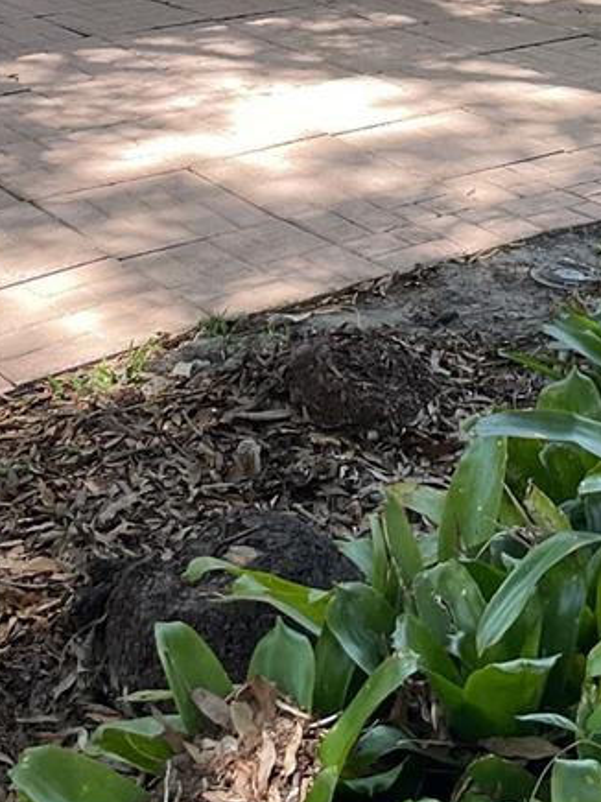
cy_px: -18
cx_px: 317
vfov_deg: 23.3
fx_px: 1853
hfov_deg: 18.4
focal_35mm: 80
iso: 16
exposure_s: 1/249
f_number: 1.8
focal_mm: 3
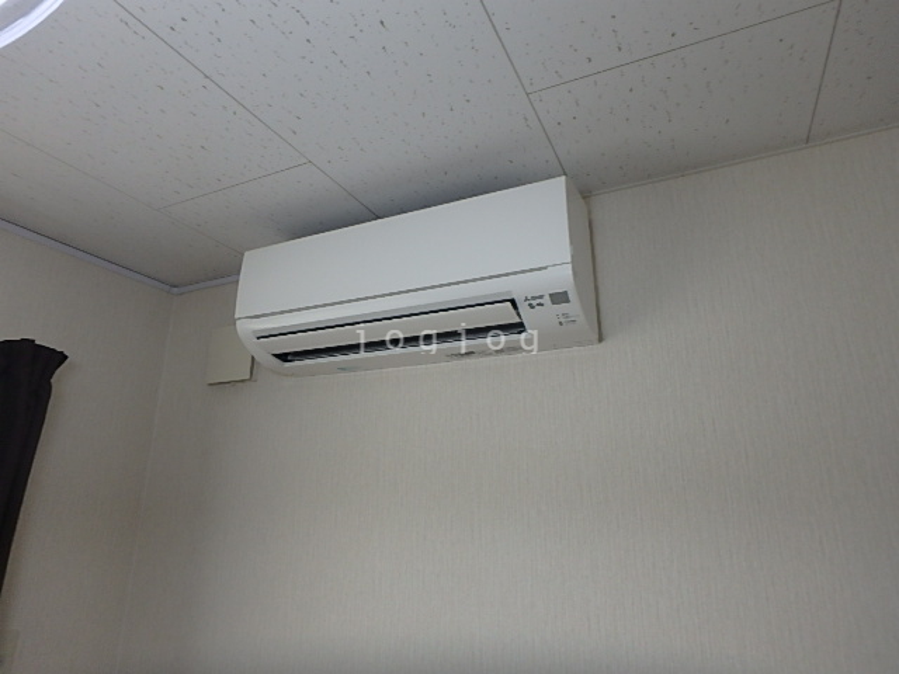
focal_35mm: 21
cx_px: 450
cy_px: 337
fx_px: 545
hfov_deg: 79.0
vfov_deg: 63.4
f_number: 3.5
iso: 250
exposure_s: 1/30
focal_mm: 3.7
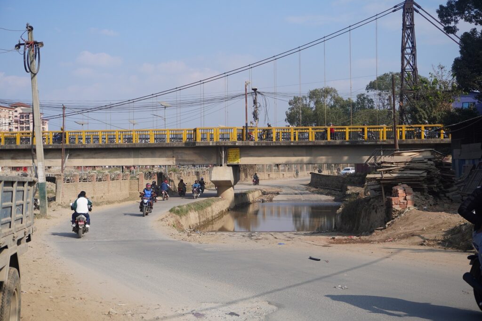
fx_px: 683
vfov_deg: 26.5
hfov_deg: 38.9
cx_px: 241
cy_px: 160
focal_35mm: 51
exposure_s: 1/640
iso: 100
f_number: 5.6
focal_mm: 34
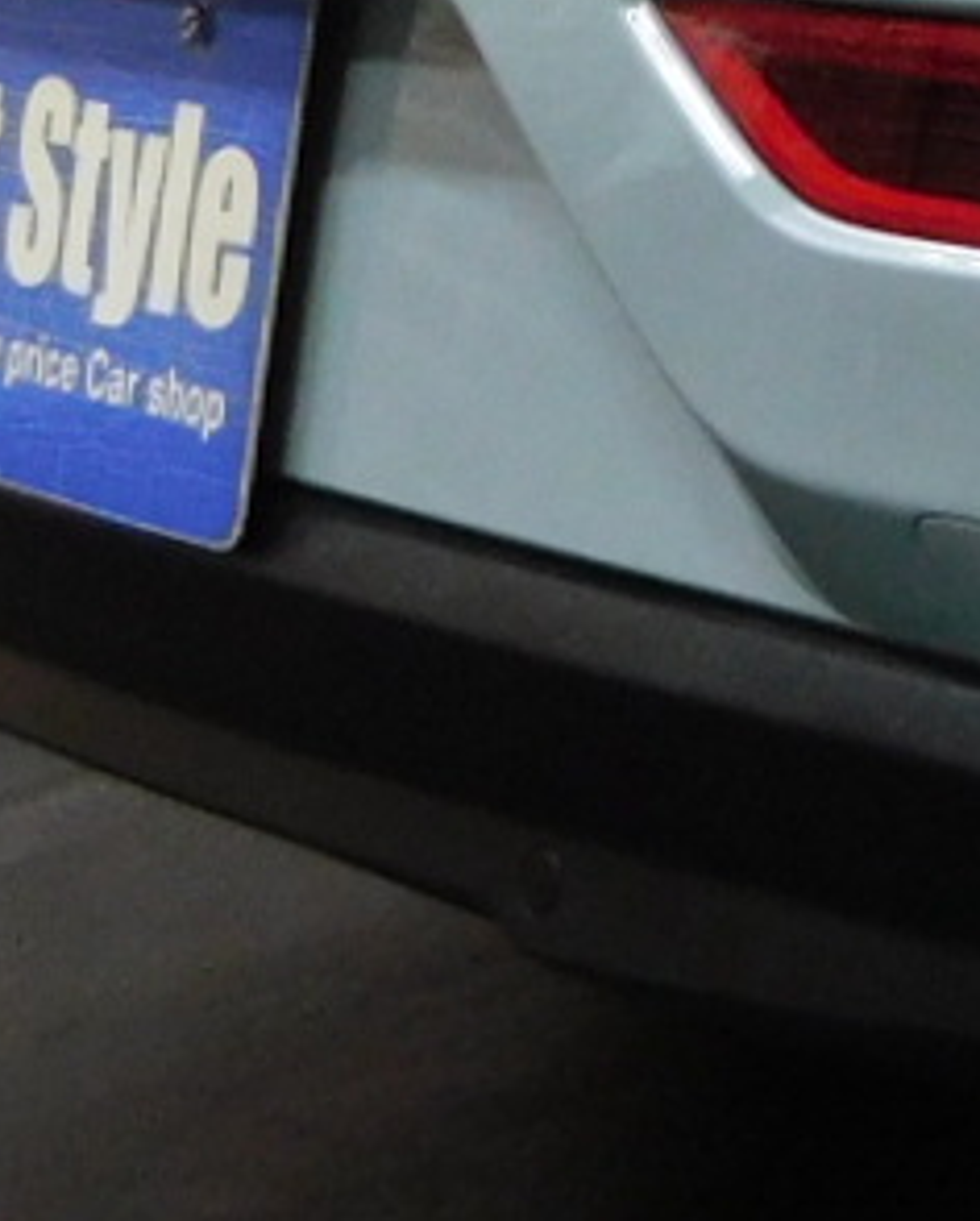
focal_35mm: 122
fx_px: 4414
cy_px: -428
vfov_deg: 14.9
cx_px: 2591
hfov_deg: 10.4
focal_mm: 4
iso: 250
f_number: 3
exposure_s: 1/30
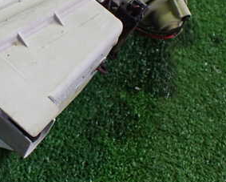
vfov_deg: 24.6
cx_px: 8
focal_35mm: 62
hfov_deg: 28.8
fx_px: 415
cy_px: 73
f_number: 2.3
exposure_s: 1/125
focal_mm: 5.4
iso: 640
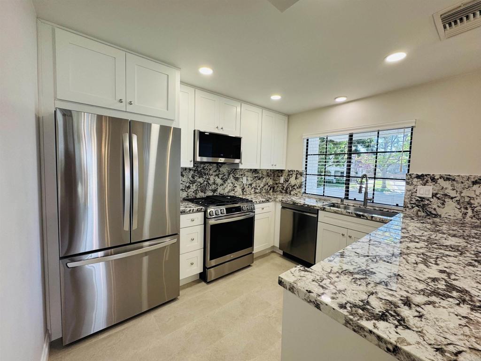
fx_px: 195
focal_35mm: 14
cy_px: 180
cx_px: 240
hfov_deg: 102.1
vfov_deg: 85.7
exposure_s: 1/120
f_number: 2.2
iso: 100
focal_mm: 2.22
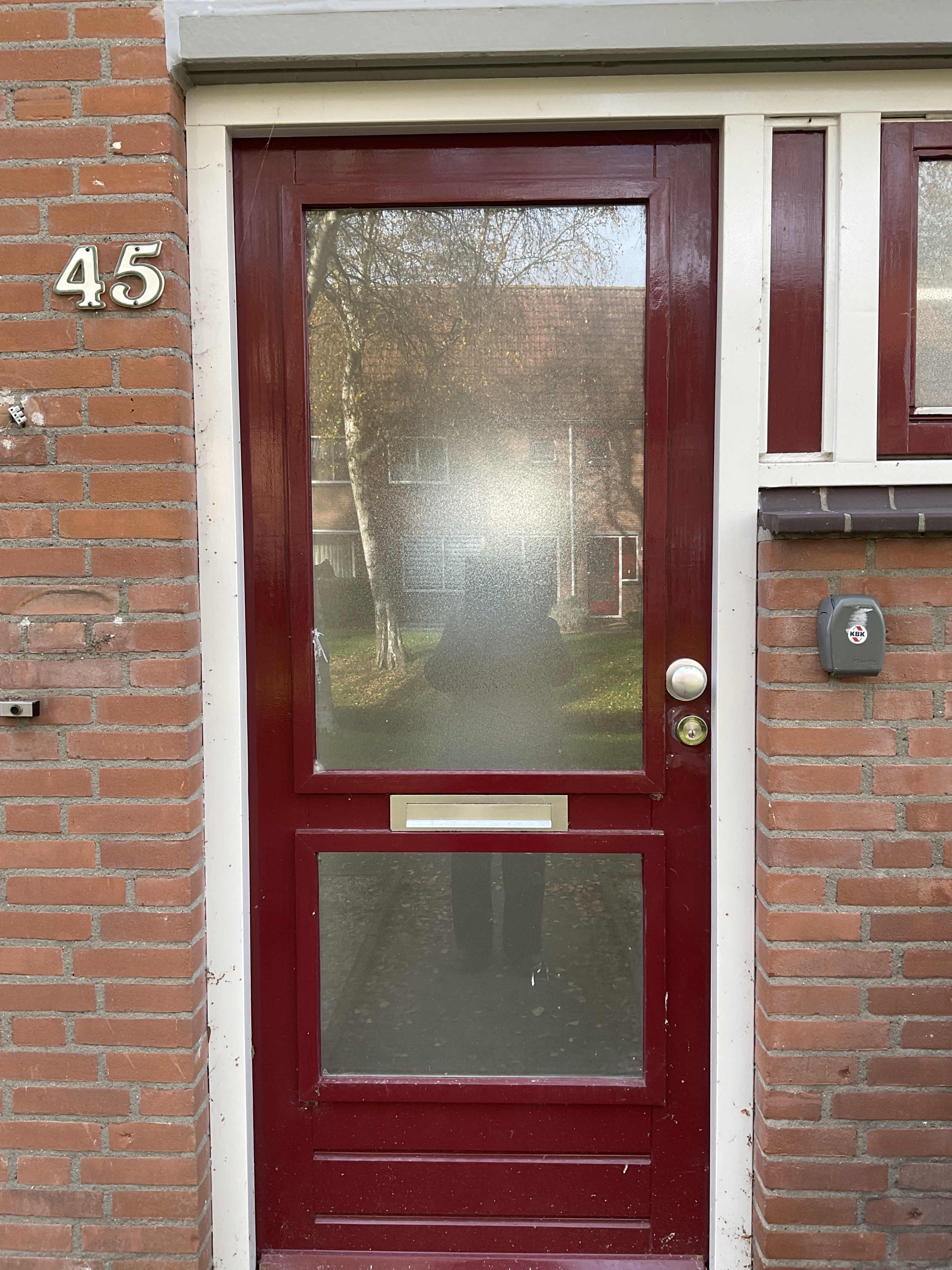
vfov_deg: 61.7
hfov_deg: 48.2
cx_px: 476
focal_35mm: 29
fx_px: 1063
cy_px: 635
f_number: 1.8
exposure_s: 1/120
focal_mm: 3
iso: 25
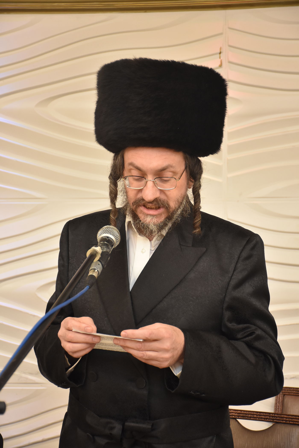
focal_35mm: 99
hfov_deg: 13.8
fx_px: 1232
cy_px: 224
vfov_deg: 20.6
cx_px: 150
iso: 1600
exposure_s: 1/100
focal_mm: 66
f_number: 5.6
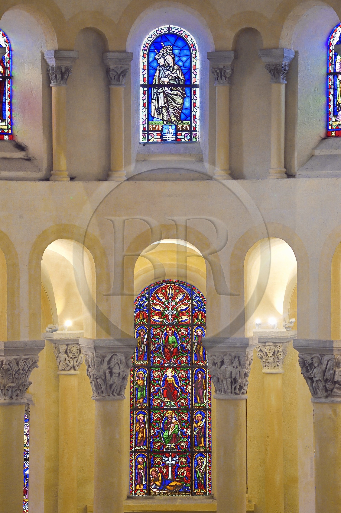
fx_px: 2560
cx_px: 170
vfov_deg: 11.4
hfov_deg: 7.6
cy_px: 256
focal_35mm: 180
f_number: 5.6
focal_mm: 180
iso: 3200
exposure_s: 1/40
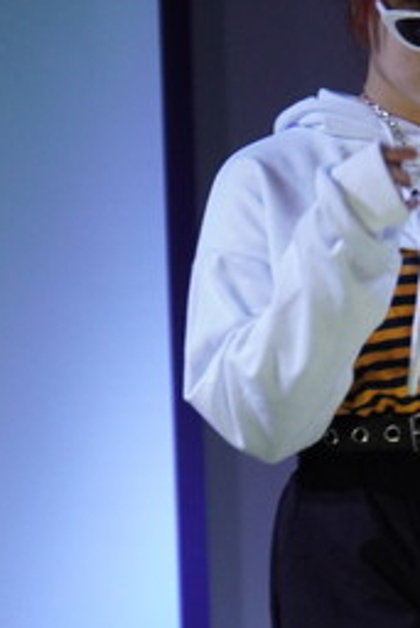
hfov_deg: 2.0
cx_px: 468
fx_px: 11953
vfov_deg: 3.0
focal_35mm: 684
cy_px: 530
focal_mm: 172
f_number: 6.3
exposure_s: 1/250
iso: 1600
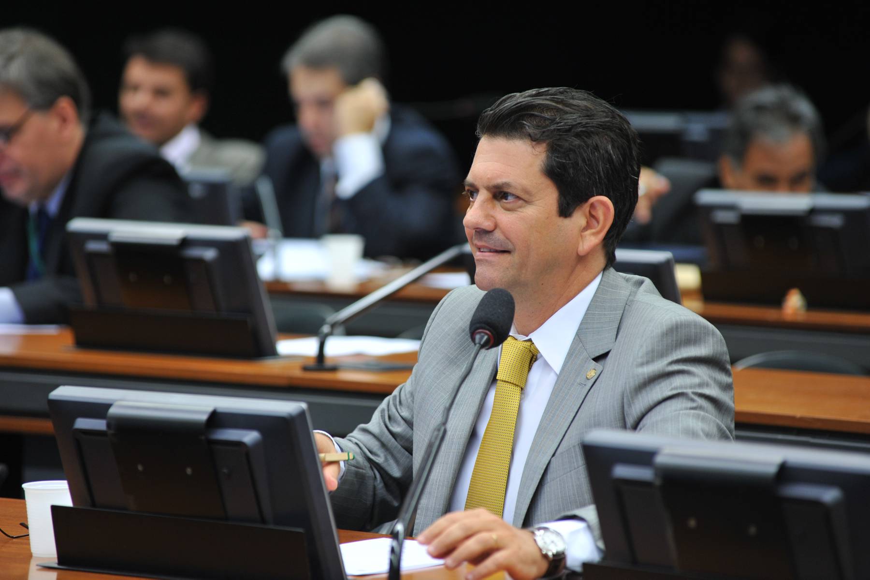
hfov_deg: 10.3
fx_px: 4832
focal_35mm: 200
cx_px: 435
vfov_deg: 6.9
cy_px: 290
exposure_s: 1/160
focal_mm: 200
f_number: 4.5
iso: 1000
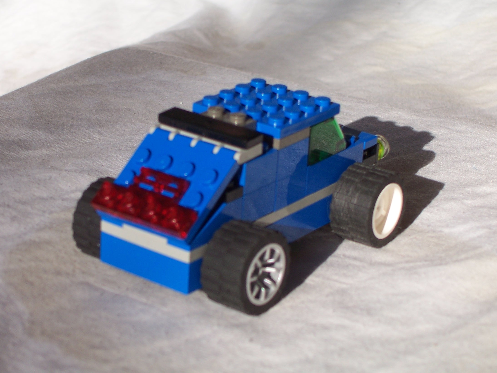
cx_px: 243
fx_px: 1536
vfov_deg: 13.8
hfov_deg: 18.4
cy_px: 185
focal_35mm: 107
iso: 80
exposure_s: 1/350
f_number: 4
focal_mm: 17.5
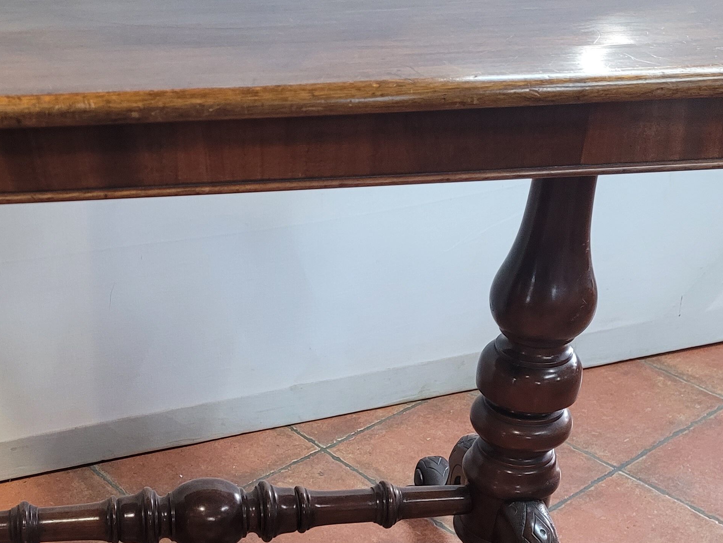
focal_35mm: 55
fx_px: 1149
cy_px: 440
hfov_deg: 34.2
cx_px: 178
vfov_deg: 26.1
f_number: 1.8
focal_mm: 5.4
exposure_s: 1/50
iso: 400
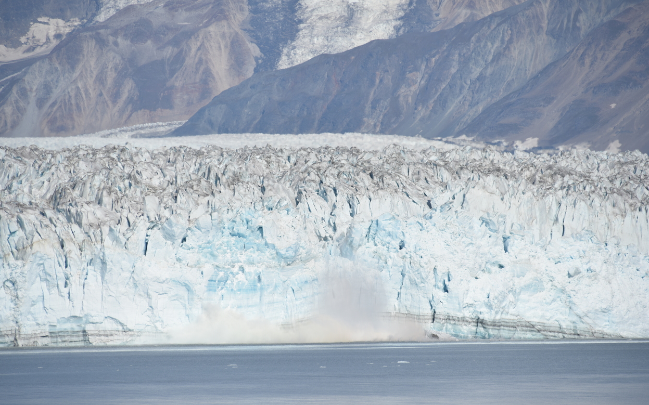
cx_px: 327
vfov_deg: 4.2
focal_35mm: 314
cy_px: 219
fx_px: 5553
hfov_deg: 6.7
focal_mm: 300
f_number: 9
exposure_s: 1/640
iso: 100
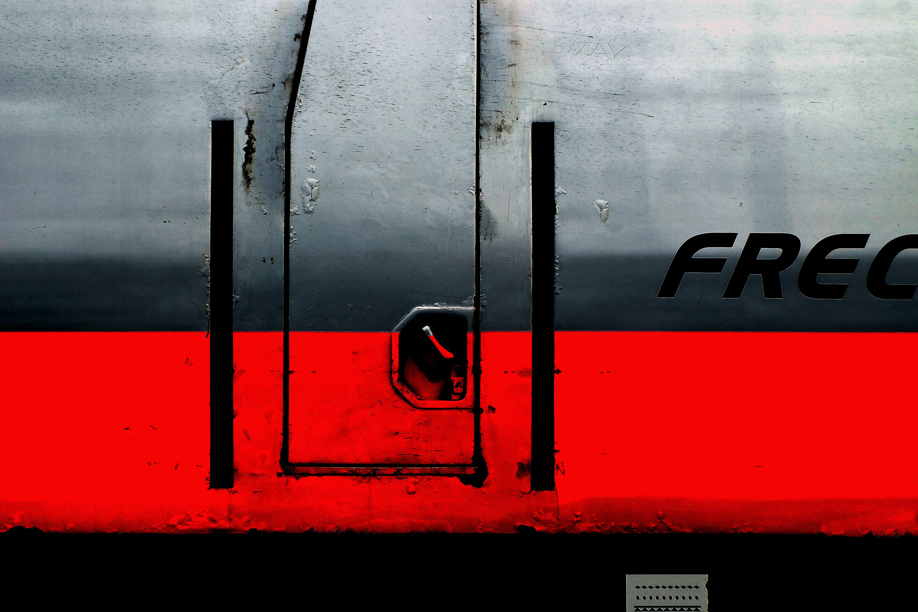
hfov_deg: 27.0
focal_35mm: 75
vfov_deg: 18.2
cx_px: 459
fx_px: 1912
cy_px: 306
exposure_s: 1/400
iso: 400
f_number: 10
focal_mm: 50
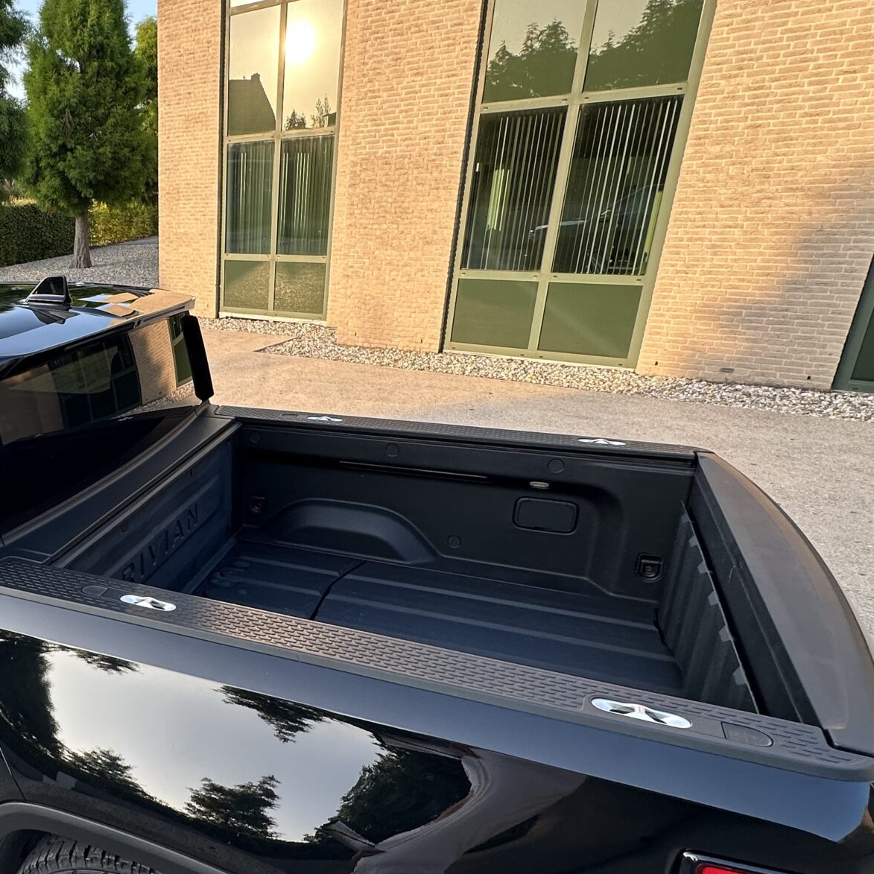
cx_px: 89
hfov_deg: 52.1
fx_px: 771
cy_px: 490
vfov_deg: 58.9
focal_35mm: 27
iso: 40
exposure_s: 1/111
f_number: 2.2
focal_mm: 2.22
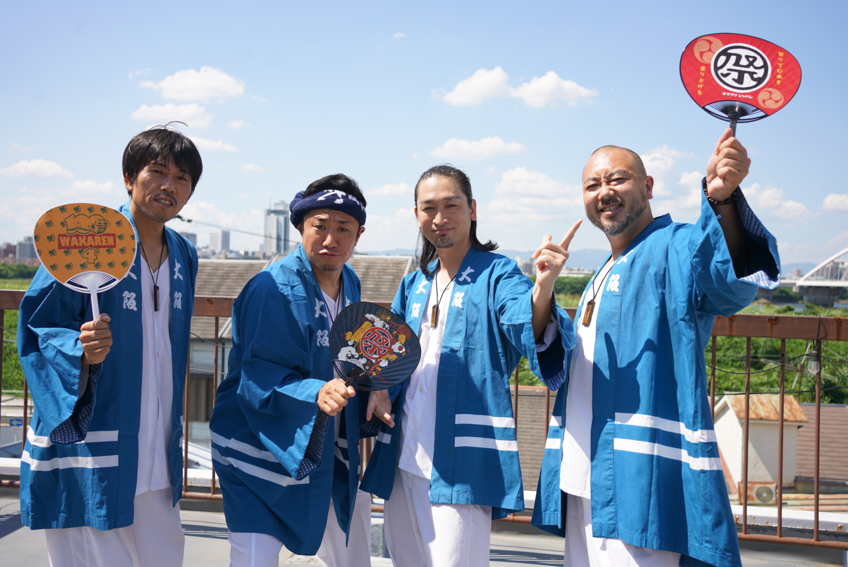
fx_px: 825
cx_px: 424
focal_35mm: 35
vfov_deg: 37.9
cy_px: 284
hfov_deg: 54.4
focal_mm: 35
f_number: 4.5
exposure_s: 1/500
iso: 100
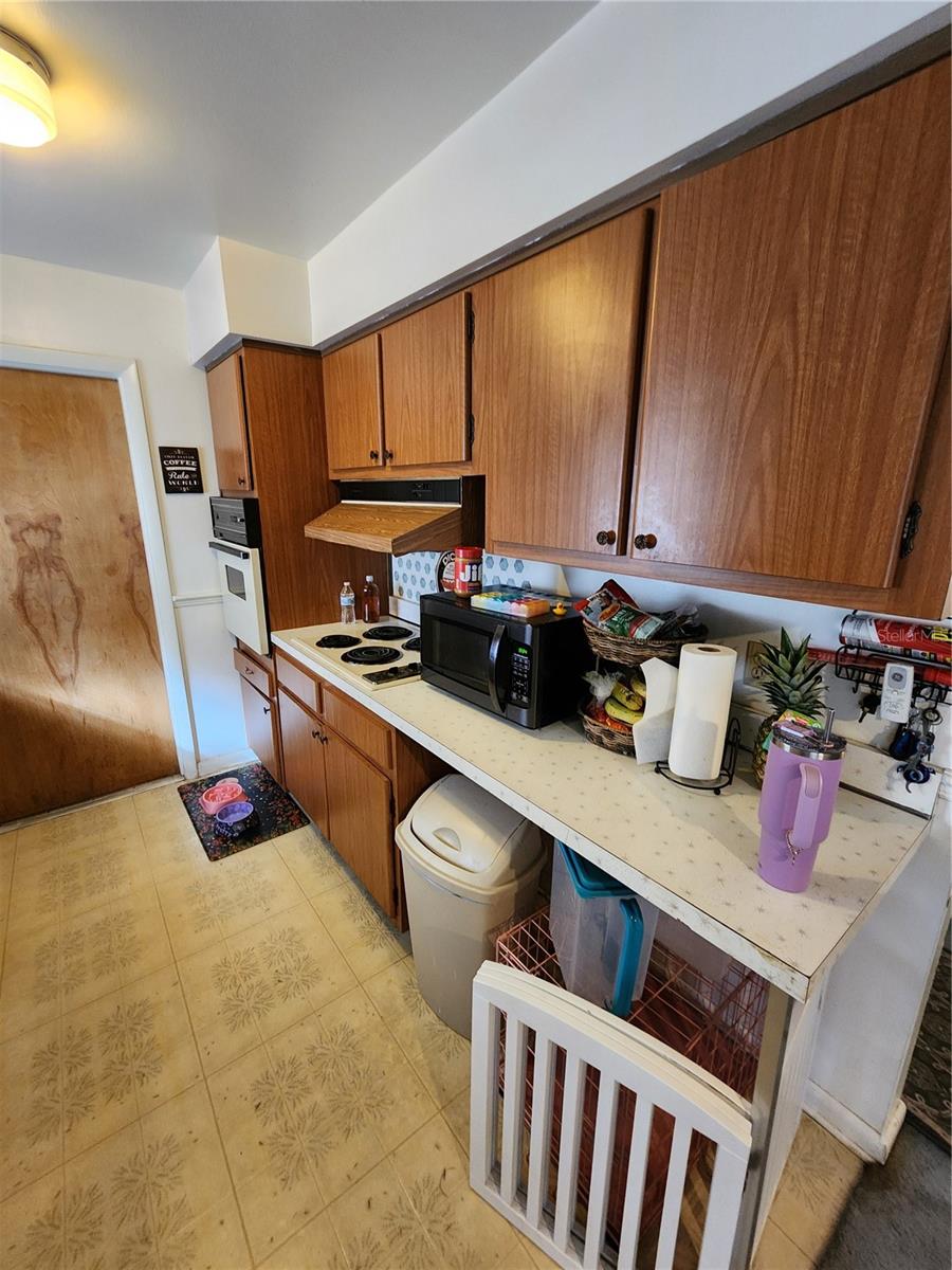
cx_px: 476
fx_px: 477
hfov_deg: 89.9
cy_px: 635
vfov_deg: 106.2
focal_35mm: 13
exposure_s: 1/30
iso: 500
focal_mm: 2.2
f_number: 2.2
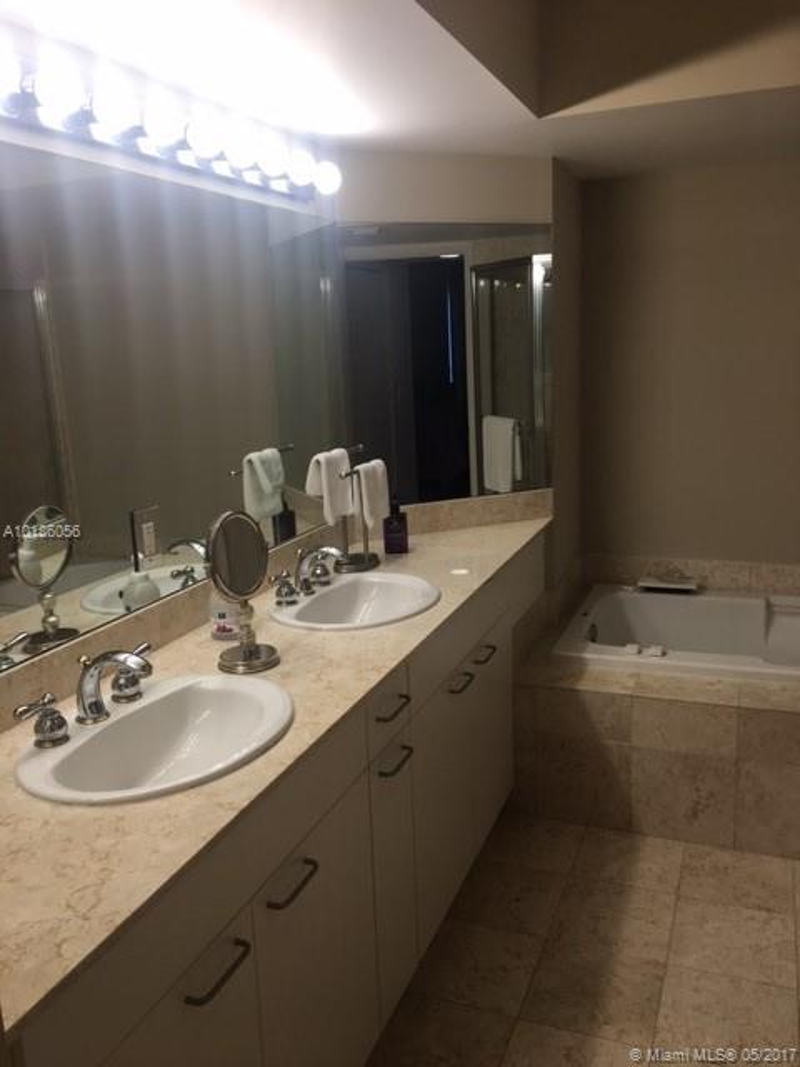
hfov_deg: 48.2
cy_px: 534
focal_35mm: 29
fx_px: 894
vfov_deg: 61.7
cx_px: 400
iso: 25
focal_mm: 4.15
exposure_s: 1/60
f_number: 2.2
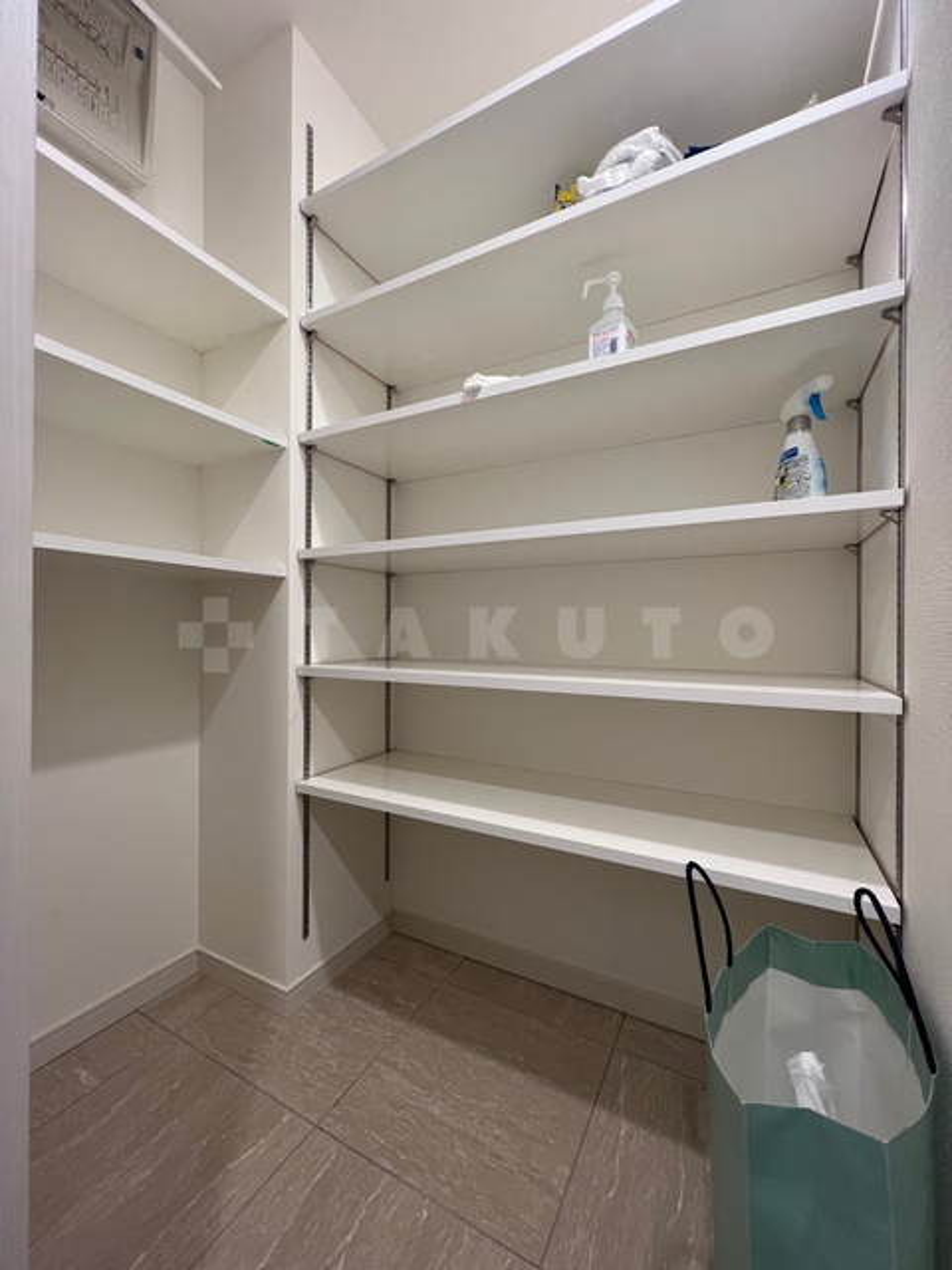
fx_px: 477
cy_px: 635
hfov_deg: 89.9
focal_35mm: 13
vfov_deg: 106.2
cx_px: 476
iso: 125
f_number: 1.8
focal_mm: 1.57
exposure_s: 1/60
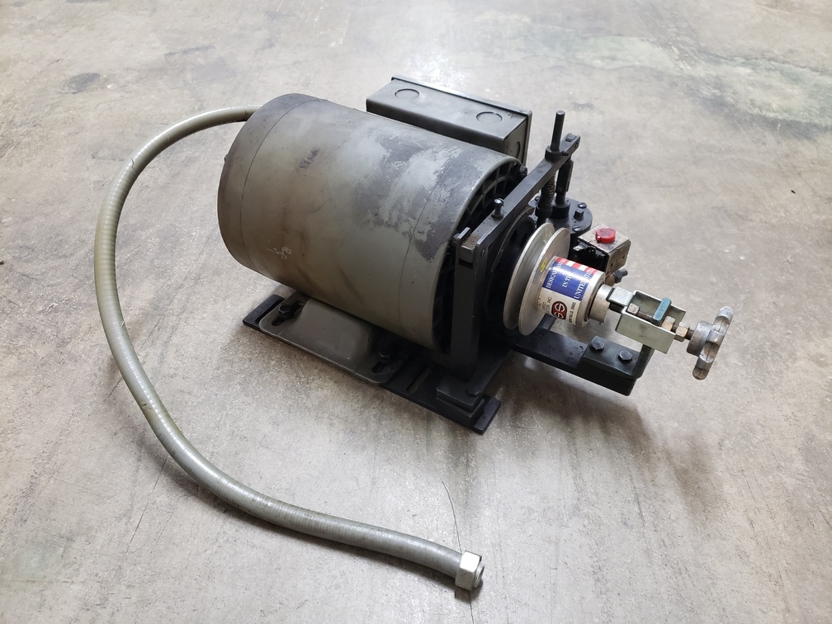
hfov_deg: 67.3
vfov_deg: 53.1
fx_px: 625
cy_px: 312
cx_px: 416
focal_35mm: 26
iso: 250
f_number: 1.5
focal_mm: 4.3
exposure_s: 1/20
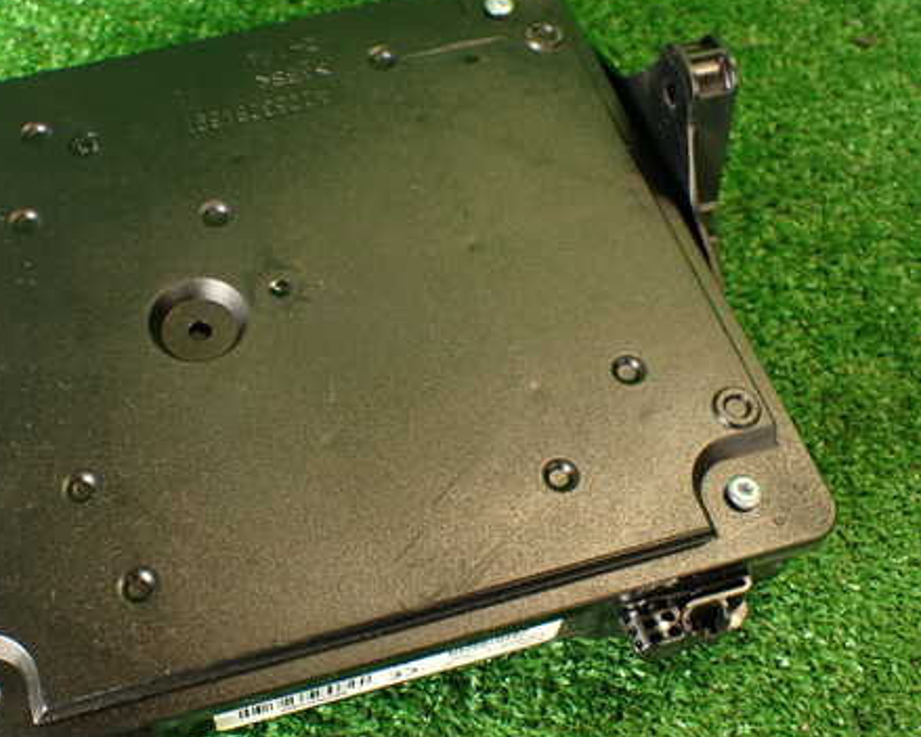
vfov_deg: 31.4
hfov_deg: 38.3
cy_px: 393
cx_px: 298
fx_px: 1308
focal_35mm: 48
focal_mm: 6.37
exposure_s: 1/40
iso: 320
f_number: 2.5
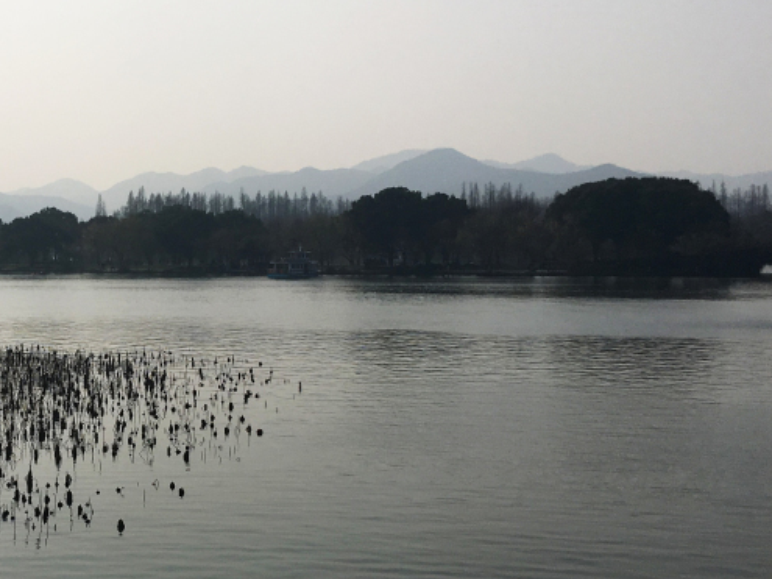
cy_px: 323
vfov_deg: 24.4
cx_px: 44
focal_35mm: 60
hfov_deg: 30.4
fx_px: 1338
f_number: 2.2
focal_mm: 4.15
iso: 25
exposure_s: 1/6993
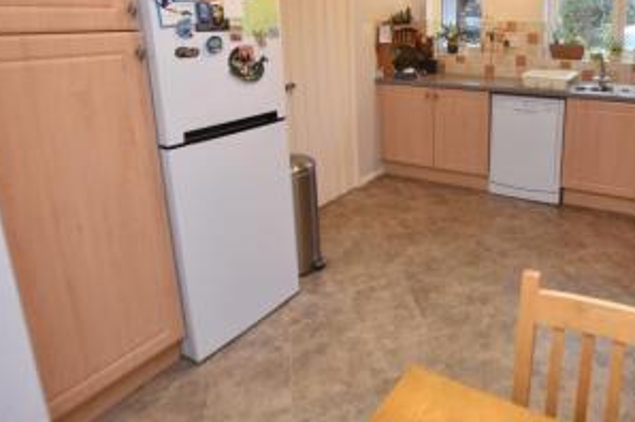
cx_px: 458
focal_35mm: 24
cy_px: 112
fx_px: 423
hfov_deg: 70.0
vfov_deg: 51.1
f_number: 3.5
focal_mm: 10
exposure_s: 1/15
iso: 110
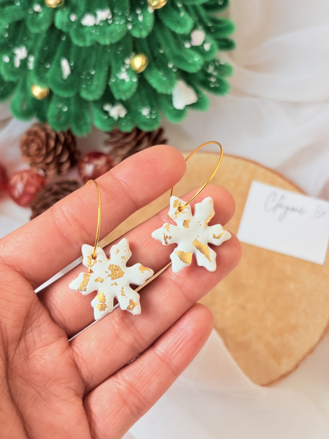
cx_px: 164
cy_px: 220
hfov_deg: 28.0
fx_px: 659
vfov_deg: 36.8
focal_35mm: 52
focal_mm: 5.96
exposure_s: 1/280
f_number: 1.6
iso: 32
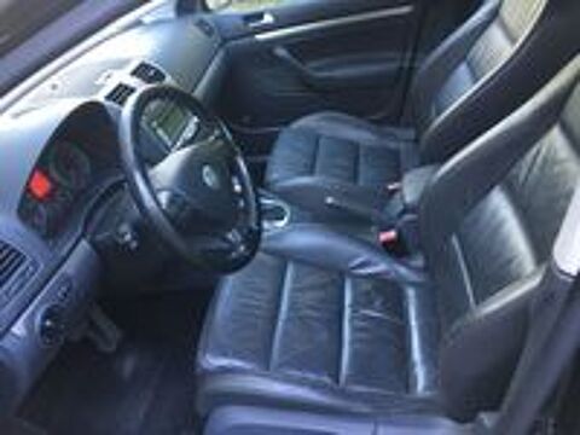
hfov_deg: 61.7
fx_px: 486
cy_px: 218
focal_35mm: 29
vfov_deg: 48.2
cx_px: 290
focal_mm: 4.15
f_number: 2.2
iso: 125
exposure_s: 1/33
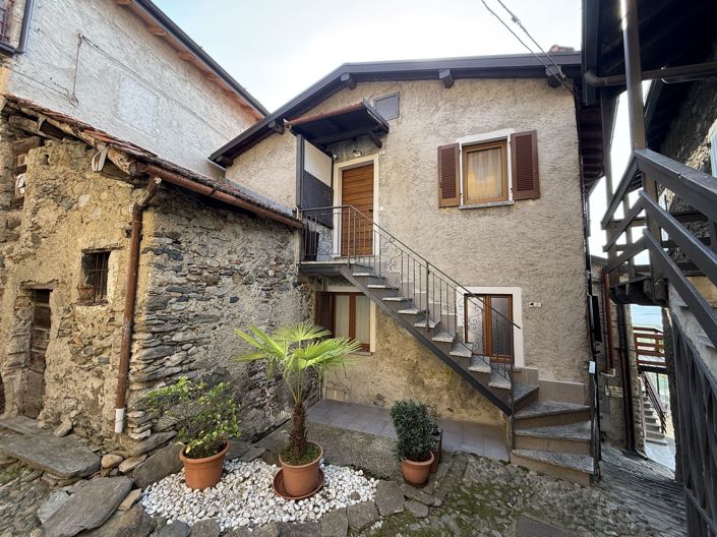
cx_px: 358
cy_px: 268
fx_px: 290
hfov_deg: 102.1
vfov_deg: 85.6
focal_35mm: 14
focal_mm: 2.22
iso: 50
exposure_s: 1/188
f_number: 2.2
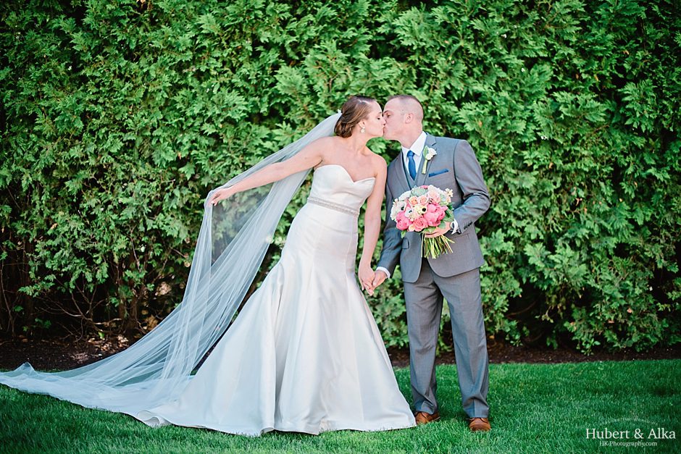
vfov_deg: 27.0
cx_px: 340
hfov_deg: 39.6
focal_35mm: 50
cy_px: 227
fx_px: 946
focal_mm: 50
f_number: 1.4
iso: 320
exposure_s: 1/4000
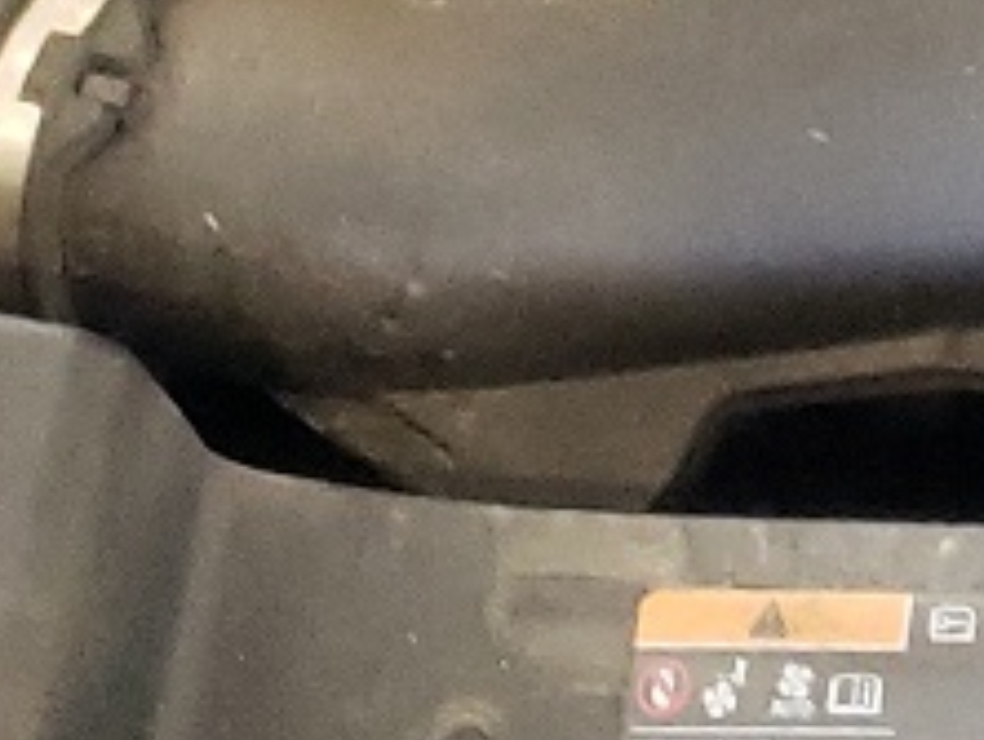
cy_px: -1134
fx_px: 5321
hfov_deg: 9.7
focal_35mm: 187
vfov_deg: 7.4
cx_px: 2114
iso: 411
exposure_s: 1/30
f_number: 1.5
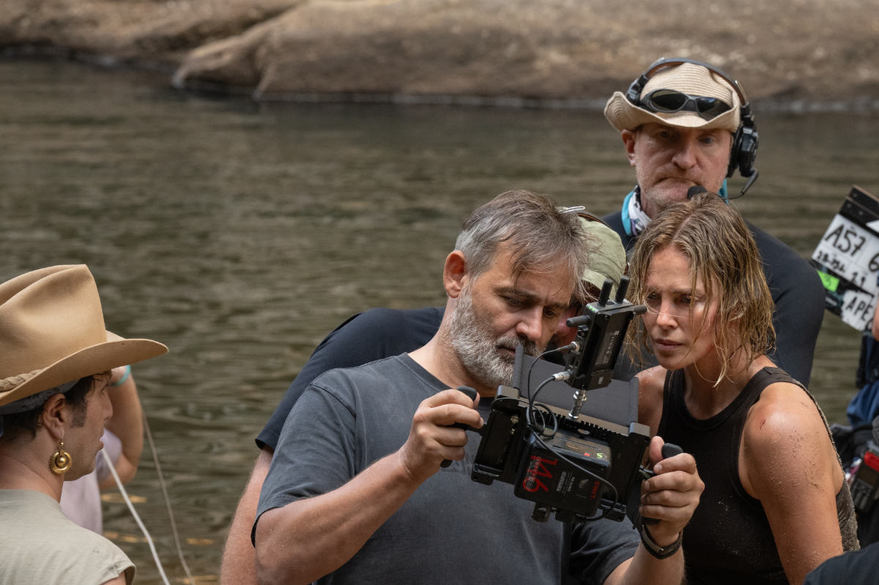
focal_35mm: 225
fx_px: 5491
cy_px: 292
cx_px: 440
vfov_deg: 6.1
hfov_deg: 9.2
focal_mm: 150
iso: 2500
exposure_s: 1/800
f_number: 7.1
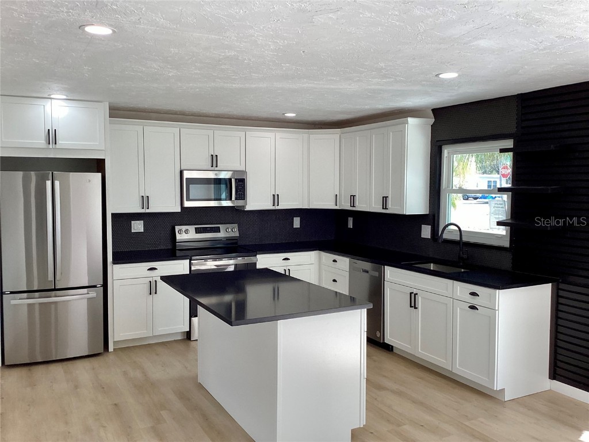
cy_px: 221
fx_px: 527
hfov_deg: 58.4
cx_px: 294
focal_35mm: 31
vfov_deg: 45.4
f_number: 2.4
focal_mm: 3.3
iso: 32
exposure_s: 1/120
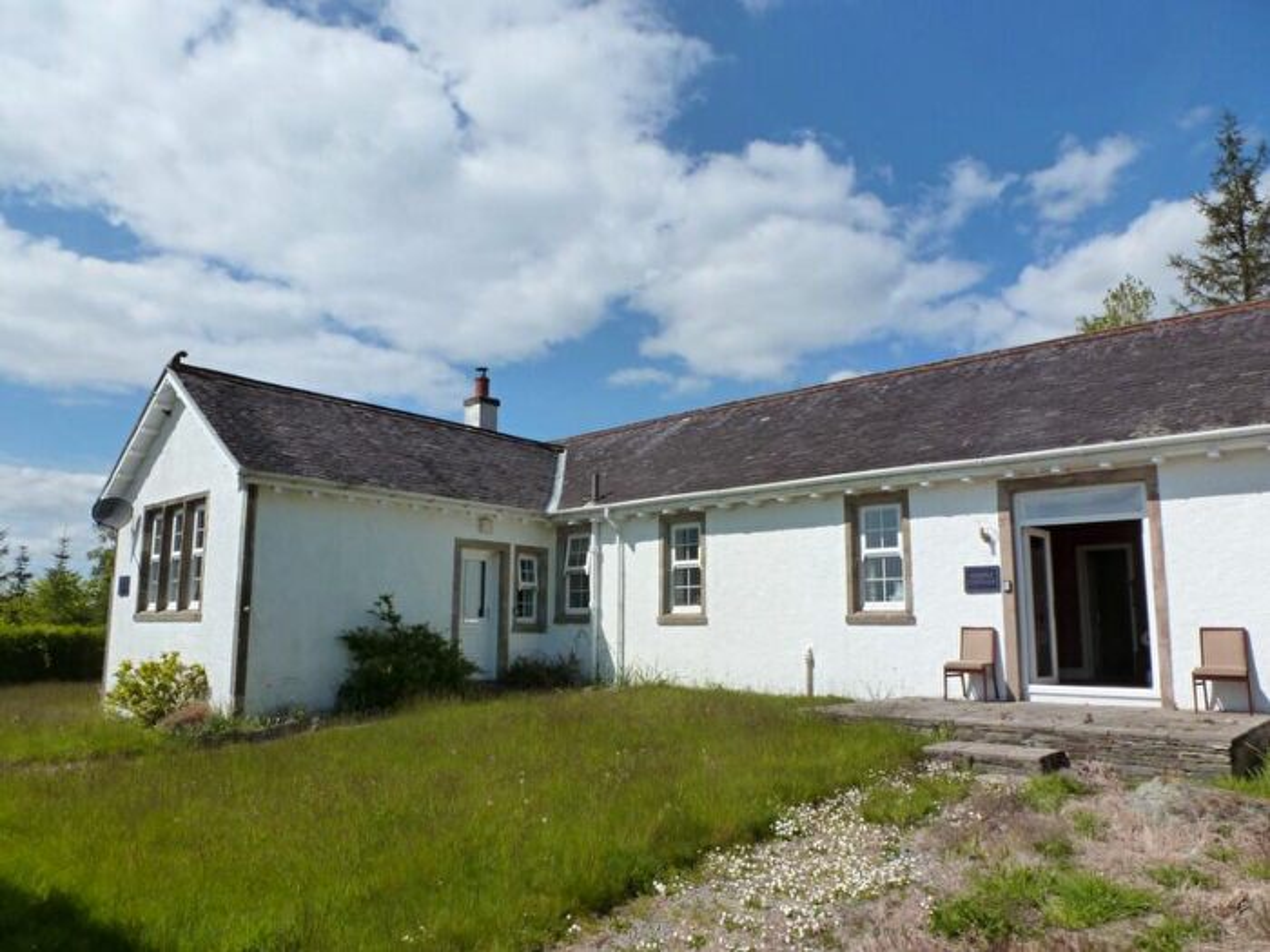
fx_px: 881
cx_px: 635
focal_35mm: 24
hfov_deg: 71.6
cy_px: 476
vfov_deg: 56.8
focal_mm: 4.3
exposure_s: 1/640
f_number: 5.6
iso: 160
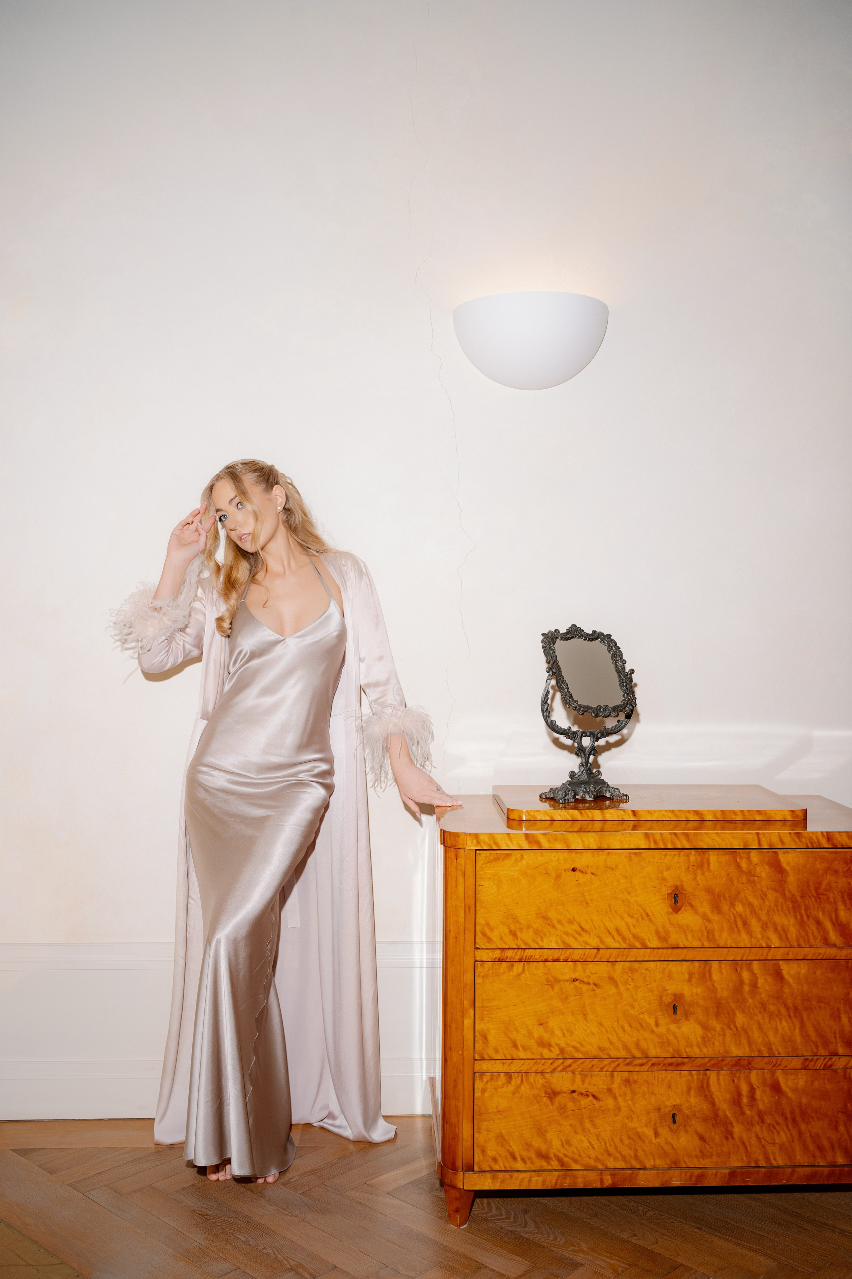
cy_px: 640
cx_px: 426
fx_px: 1171
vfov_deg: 57.2
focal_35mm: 33
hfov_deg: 40.0
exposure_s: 1/160
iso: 320
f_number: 5.6
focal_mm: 33
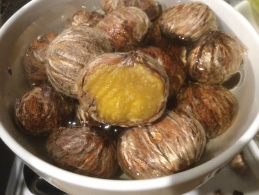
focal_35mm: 31
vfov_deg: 45.4
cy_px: 98
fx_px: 232
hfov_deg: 58.4
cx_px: 130
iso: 400
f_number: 2.4
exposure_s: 1/15
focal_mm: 3.3
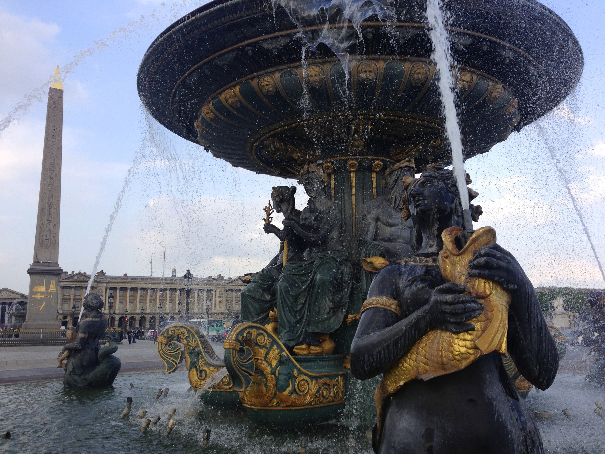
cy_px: 227
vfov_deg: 42.9
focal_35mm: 33
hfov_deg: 55.4
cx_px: 302
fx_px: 577
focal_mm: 4.13
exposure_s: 1/623
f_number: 2.4
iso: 50
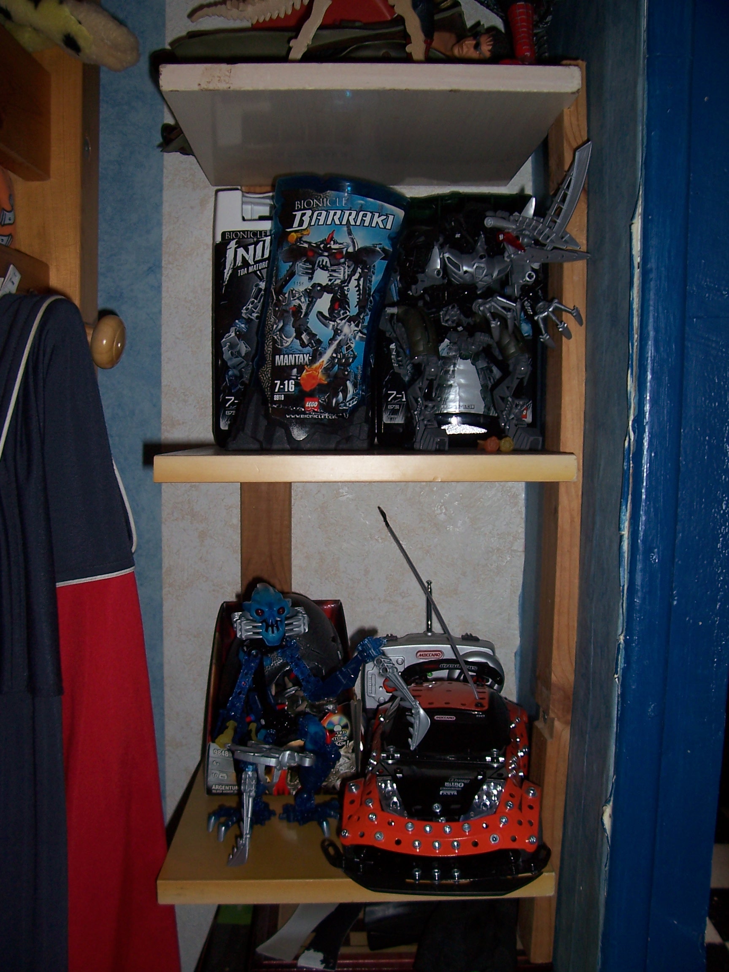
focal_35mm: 34
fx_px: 955
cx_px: 364
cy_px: 486
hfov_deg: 41.8
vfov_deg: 54.0
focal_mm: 5.6
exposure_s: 1/60
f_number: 2.7
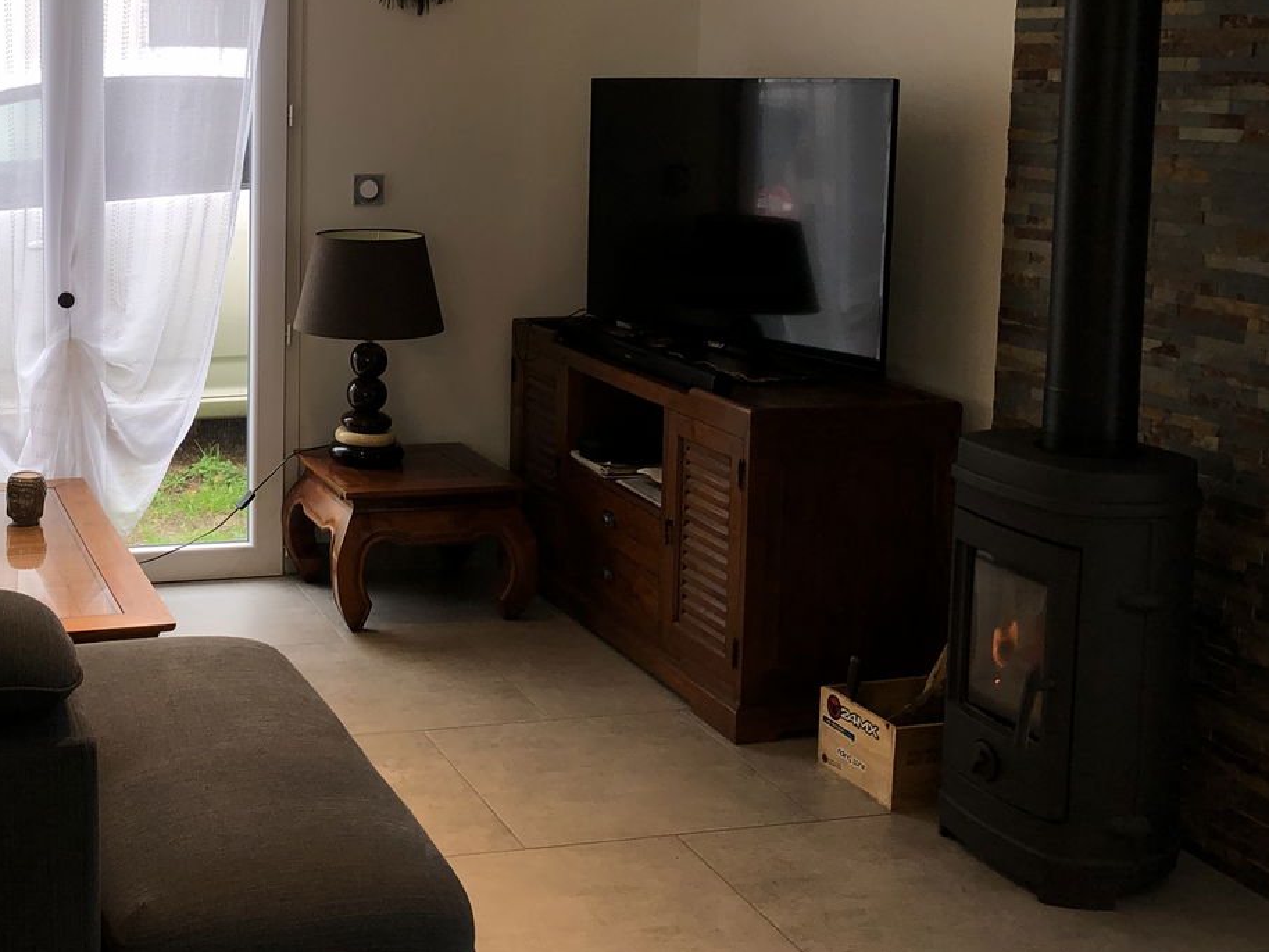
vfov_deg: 29.5
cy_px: 315
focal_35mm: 49
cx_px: 214
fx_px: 1797
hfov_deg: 37.2
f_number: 1.8
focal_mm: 3.99
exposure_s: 1/29
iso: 20
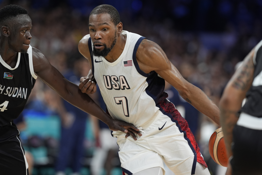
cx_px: 131
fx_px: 2183
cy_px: 88
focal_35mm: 300
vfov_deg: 4.6
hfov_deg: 6.9
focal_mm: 300
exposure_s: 1/1250
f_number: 4
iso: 2500
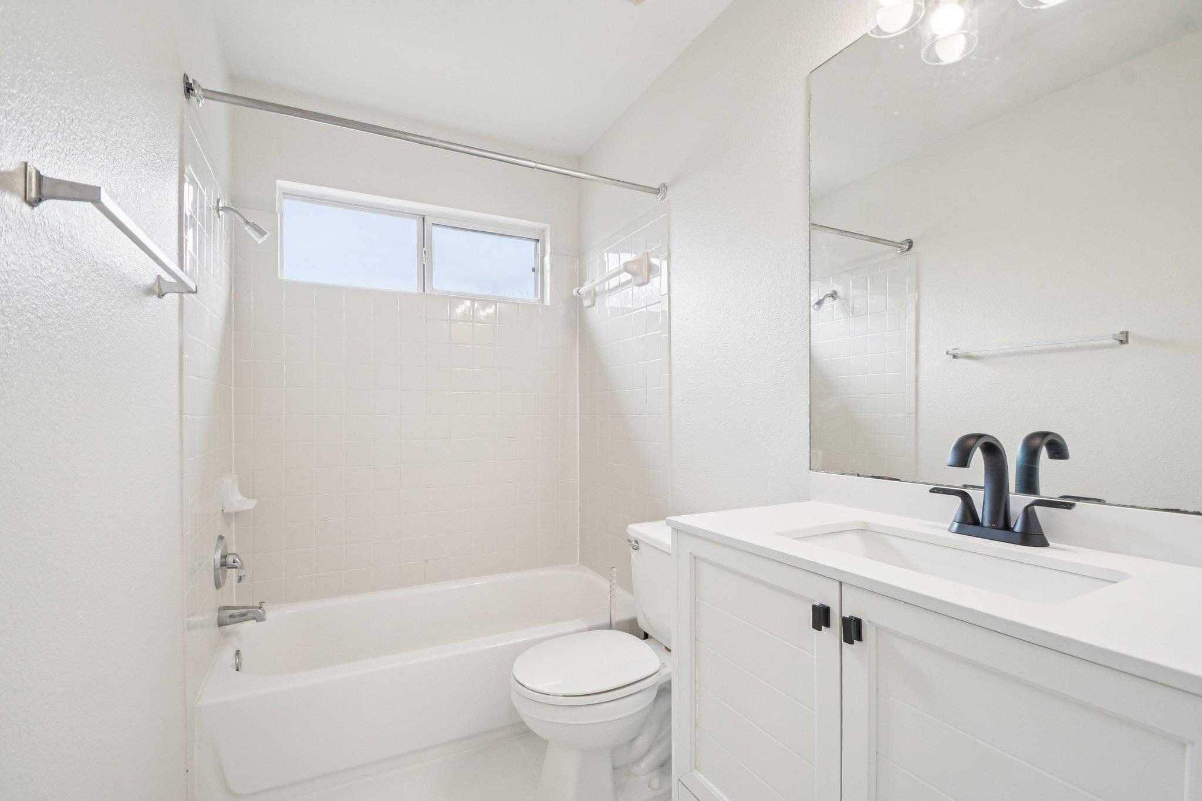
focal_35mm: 15
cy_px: 400
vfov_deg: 77.3
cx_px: 601
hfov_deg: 100.4
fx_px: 501
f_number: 8
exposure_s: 1/30
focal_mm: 10
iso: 400
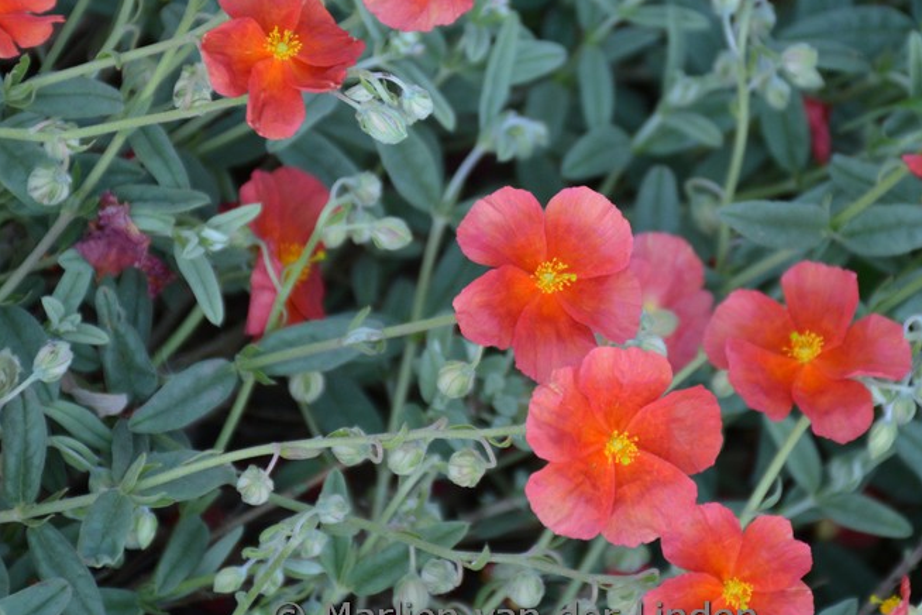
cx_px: 517
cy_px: 233
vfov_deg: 4.2
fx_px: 8425
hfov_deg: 6.3
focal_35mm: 329
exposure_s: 1/800
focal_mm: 140
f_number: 5.6
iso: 800
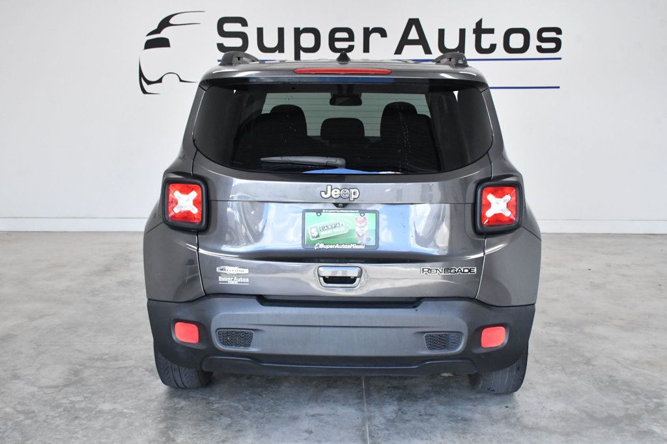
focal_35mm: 40
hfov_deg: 48.5
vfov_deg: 33.4
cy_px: 222
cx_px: 334
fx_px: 741
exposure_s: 1/400
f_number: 10
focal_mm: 27
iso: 2500
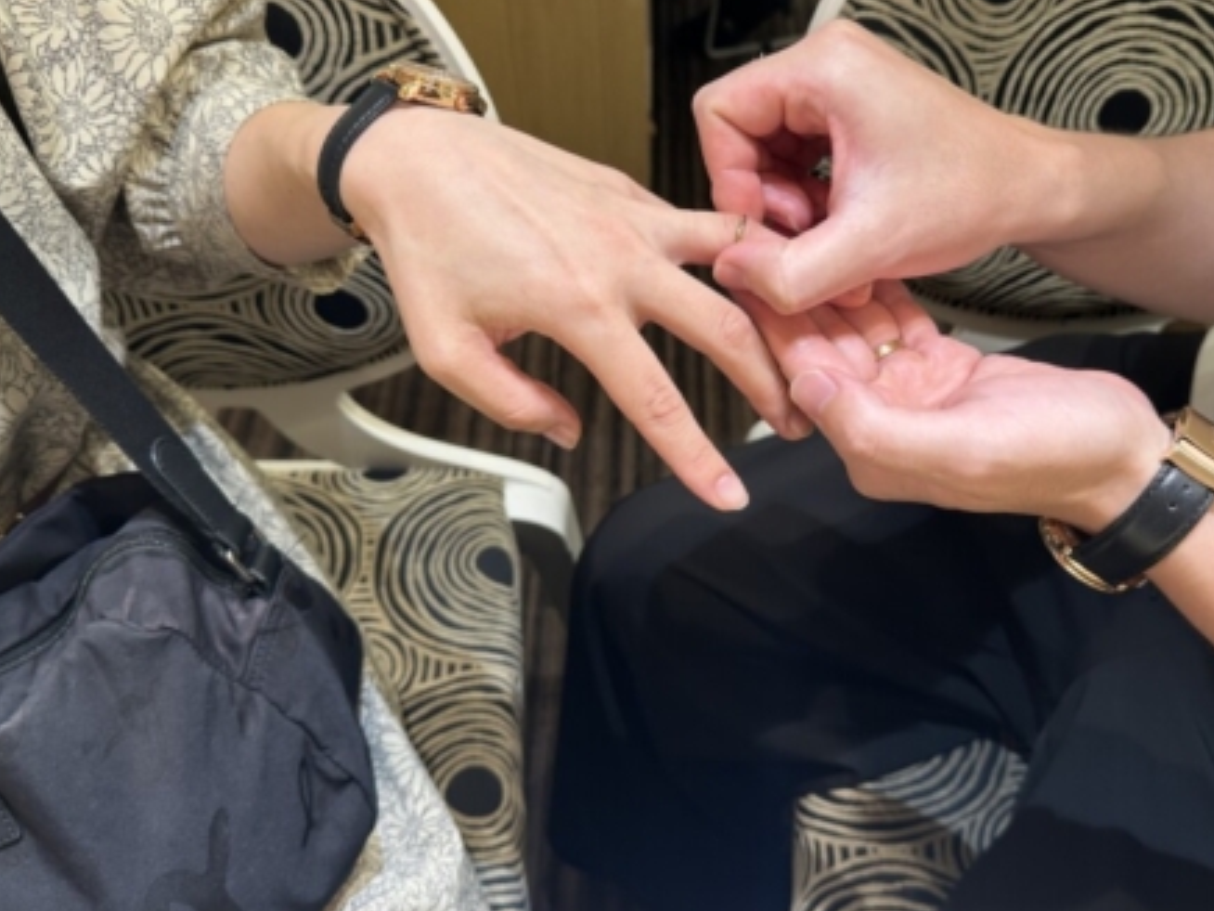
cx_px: 679
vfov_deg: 42.9
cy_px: 443
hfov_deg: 55.2
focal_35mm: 33
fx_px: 1157
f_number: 1.78
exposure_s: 1/60
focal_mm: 6.86
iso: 125
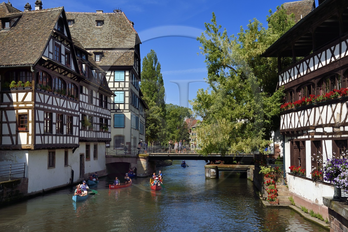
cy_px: 116
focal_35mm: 42
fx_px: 406
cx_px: 174
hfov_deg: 46.4
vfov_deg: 31.8
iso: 200
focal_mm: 42
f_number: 13
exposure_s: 1/250
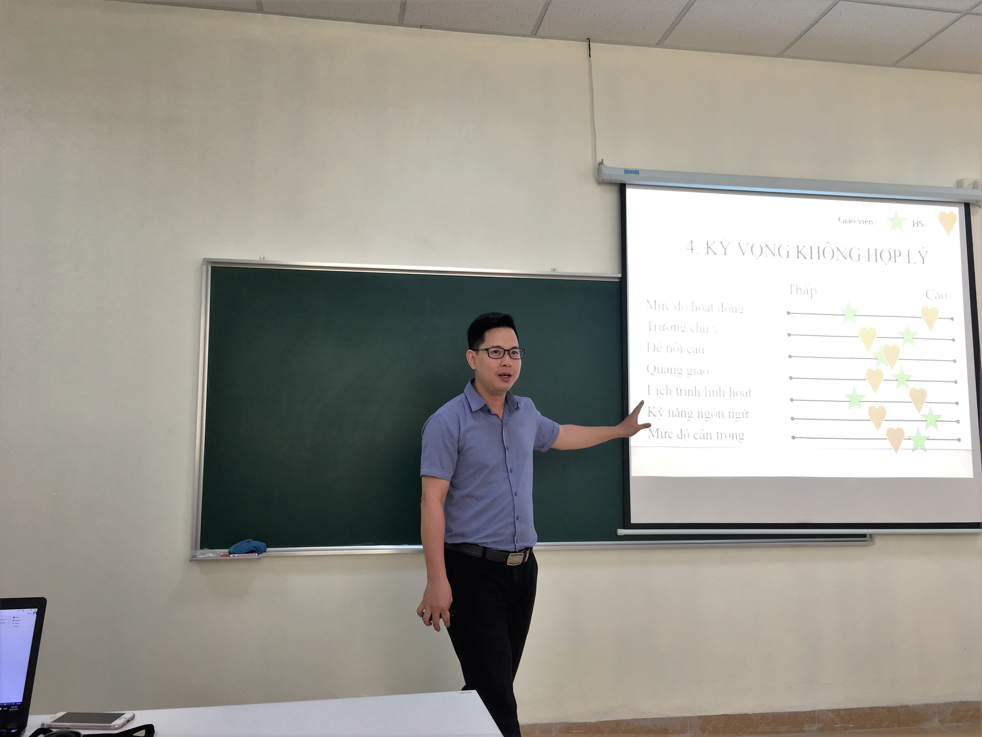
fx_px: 823
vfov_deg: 48.2
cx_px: 491
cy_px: 368
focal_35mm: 29
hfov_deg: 61.7
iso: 64
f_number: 2.2
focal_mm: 4.15
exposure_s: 1/33
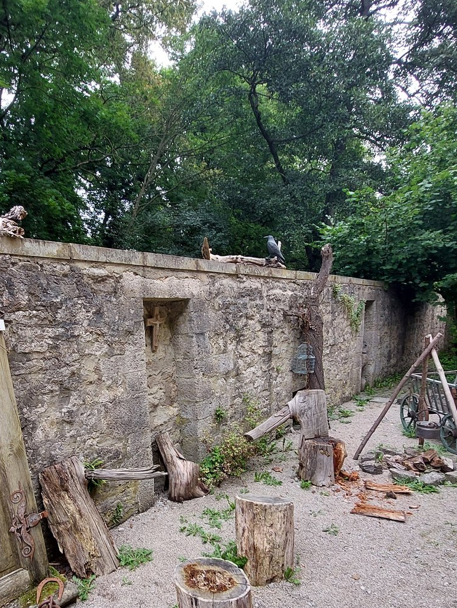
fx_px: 369
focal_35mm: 21
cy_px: 400
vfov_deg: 76.7
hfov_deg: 61.8
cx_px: 149
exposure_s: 1/120
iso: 64
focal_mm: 1.74
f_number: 2.2
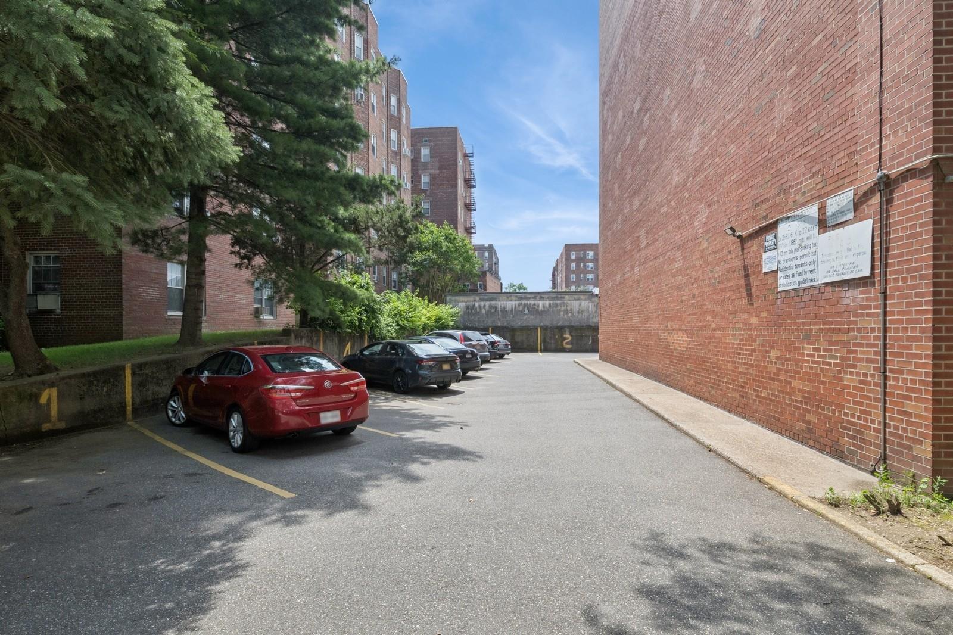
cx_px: 476
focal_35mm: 17
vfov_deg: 70.4
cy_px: 318
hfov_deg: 93.3
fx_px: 450
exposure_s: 1/400
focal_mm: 17
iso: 640
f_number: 14
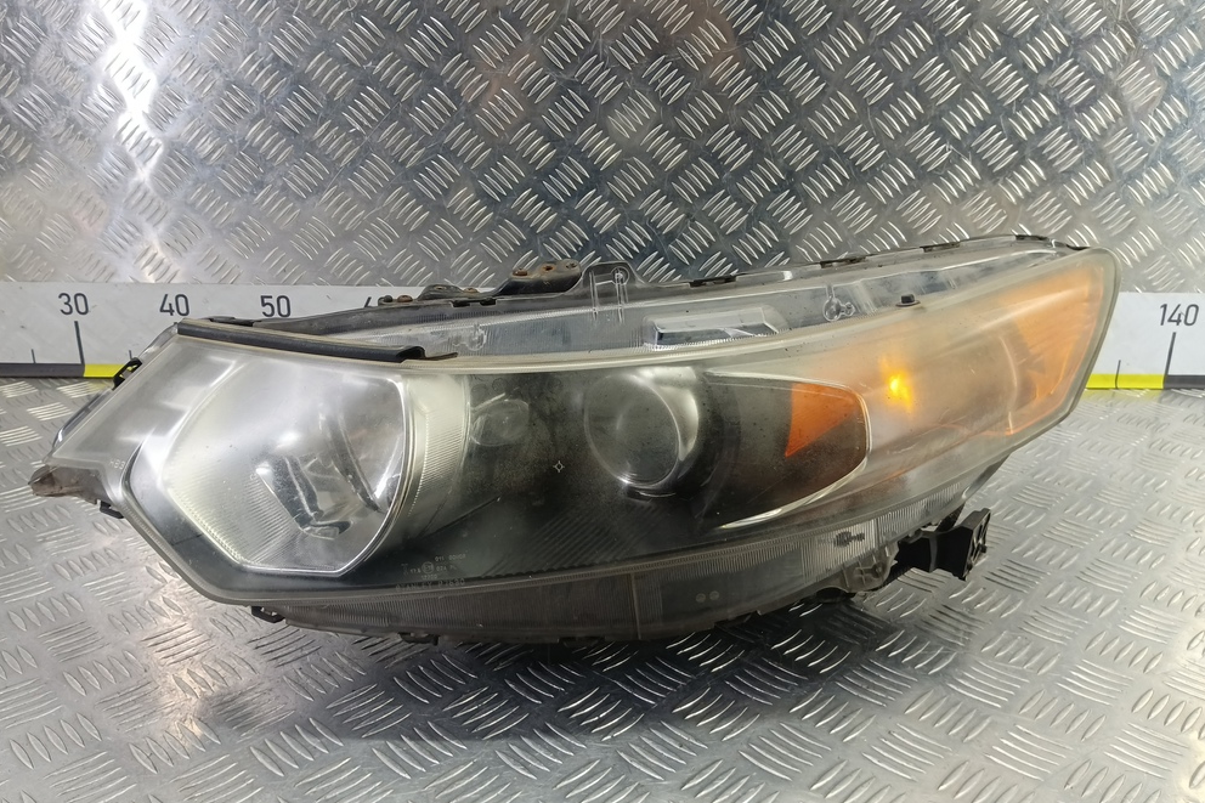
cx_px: 590
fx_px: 970
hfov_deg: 63.7
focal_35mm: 29
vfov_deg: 44.9
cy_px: 386
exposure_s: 1/50
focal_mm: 4.11
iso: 189
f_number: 1.6
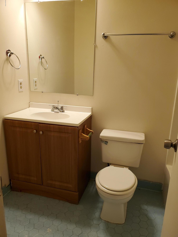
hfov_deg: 53.1
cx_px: 89
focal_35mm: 26
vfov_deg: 67.3
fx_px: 178
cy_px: 118
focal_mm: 4.3
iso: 250
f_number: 2.4
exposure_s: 1/120
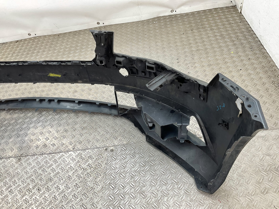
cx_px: 140
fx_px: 234
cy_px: 104
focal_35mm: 29
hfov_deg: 61.7
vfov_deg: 48.2
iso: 32
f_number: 1.8
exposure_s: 1/100
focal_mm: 3
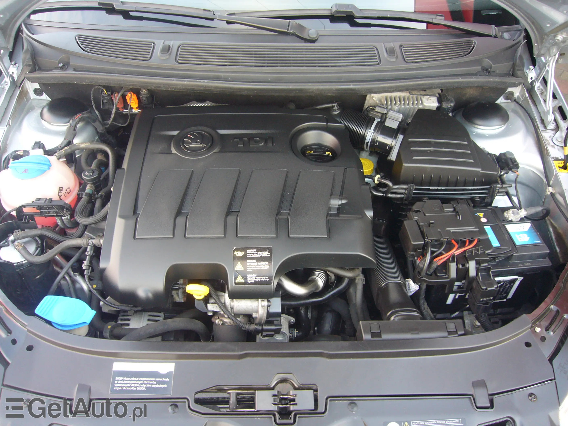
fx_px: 459
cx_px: 284
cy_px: 213
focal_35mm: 28
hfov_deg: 63.4
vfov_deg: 49.7
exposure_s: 1/20
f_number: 2.8
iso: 100
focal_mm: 4.6
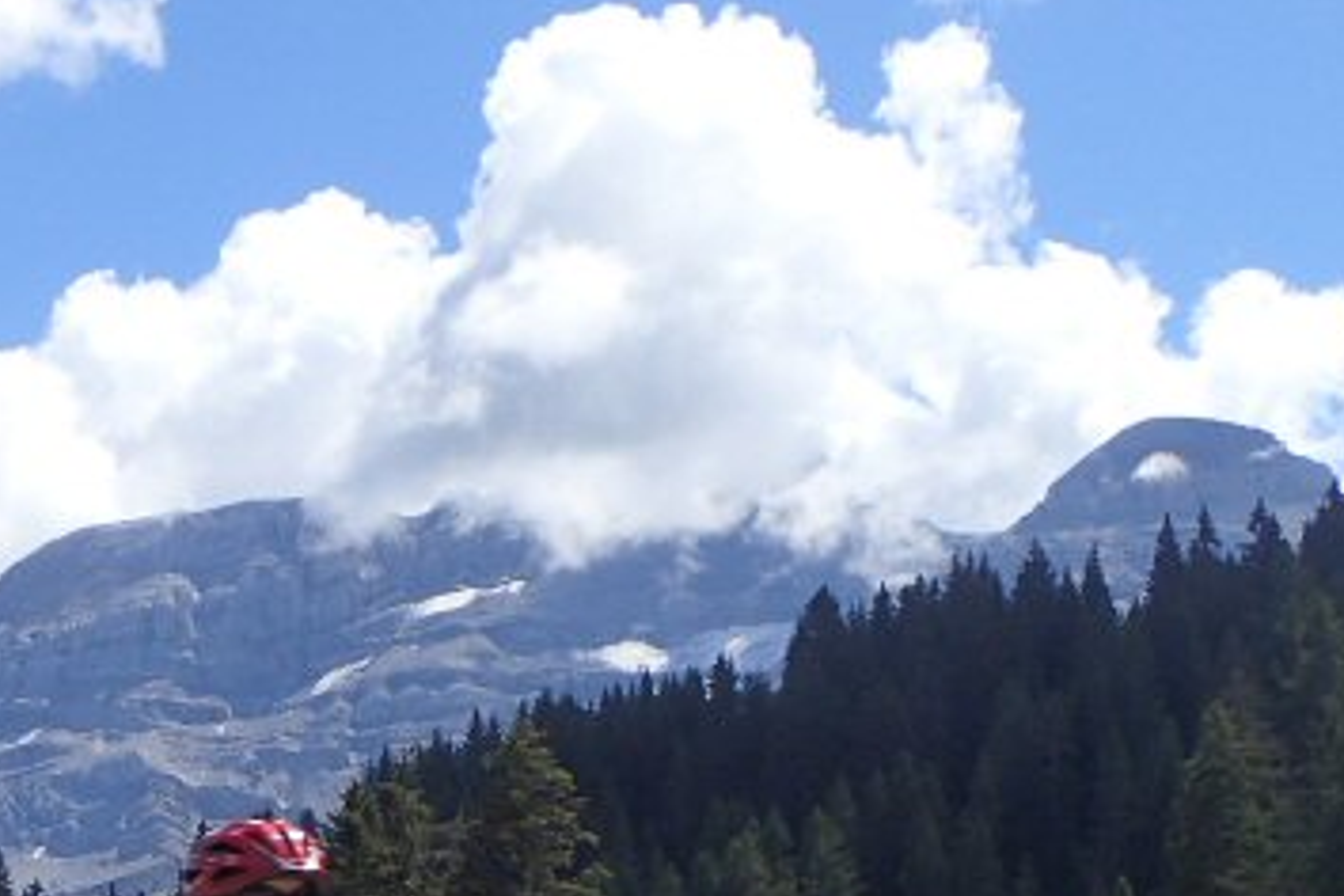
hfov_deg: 20.3
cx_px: -258
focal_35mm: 94
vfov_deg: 14.2
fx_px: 3509
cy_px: 1025
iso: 100
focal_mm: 5.87
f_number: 9
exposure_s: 1/125
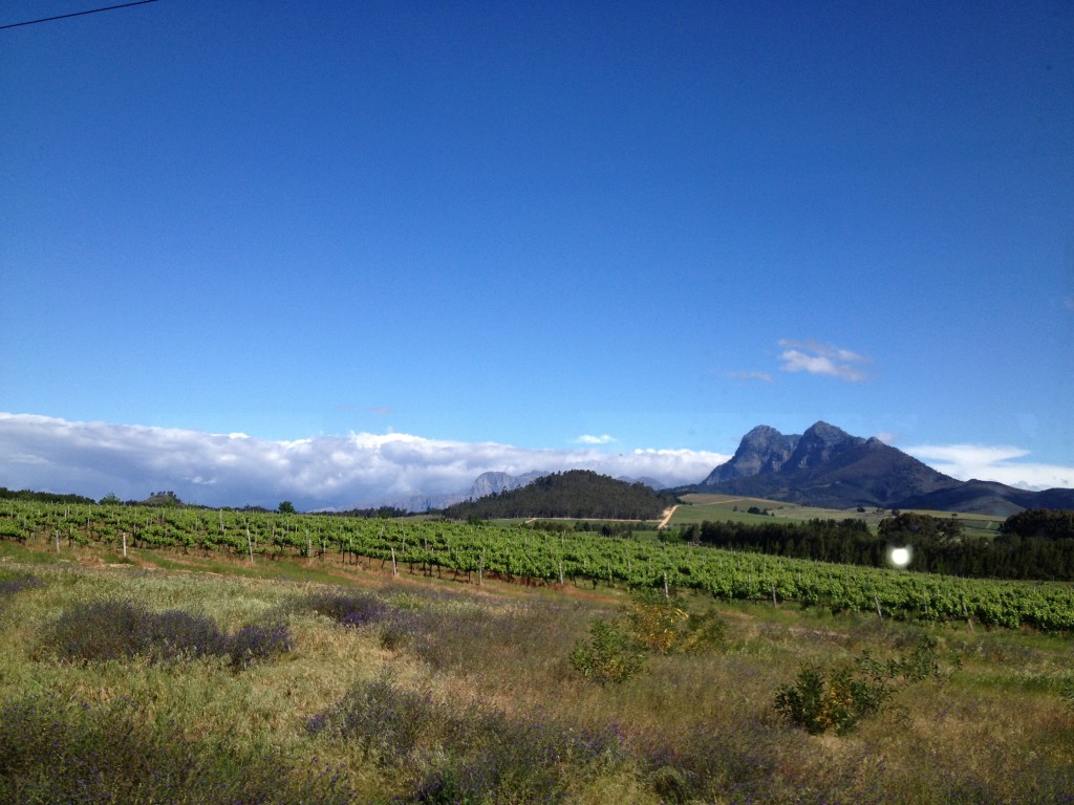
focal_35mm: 35
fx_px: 1086
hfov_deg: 52.6
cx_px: 537
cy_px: 402
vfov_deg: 40.7
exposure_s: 1/951
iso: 50
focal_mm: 4.28
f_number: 2.4
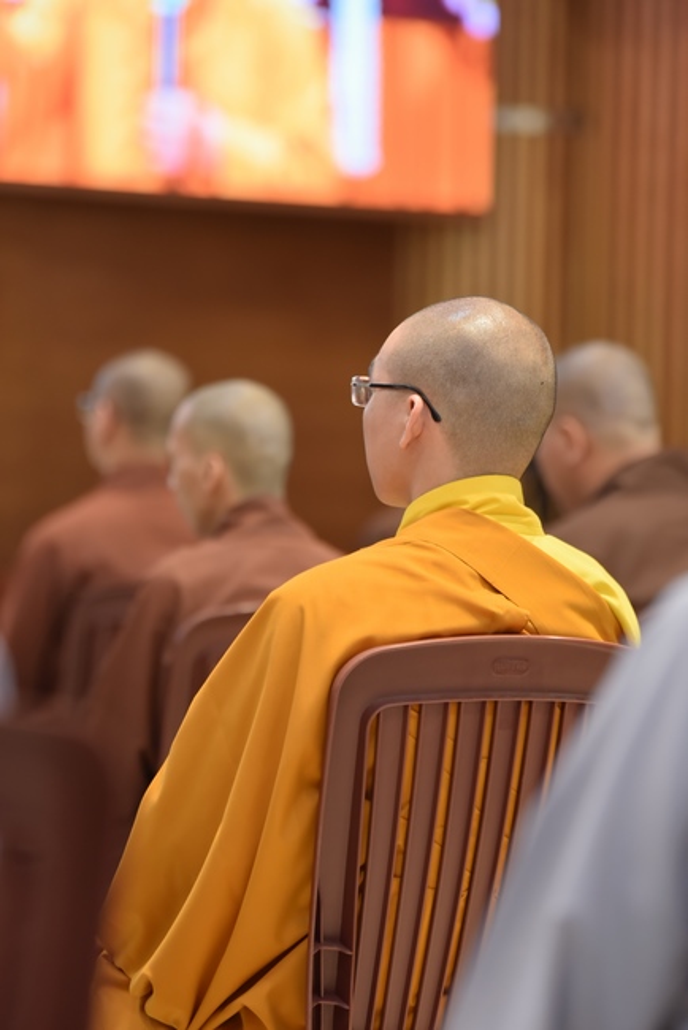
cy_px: 515
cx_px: 344
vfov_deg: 13.7
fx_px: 4295
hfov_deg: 9.2
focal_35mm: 150
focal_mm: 150
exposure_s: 1/100
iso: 640
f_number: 3.2
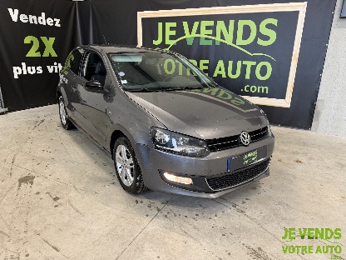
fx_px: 240
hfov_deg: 71.6
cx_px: 173
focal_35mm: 24
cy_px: 130
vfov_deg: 56.8
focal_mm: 6.76
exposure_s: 1/50
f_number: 1.78
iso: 250
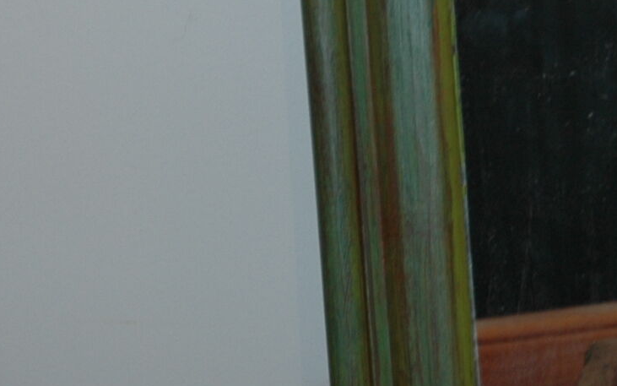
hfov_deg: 8.8
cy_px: 181
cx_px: 343
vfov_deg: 5.5
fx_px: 4019
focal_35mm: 239
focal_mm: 38
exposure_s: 1/8
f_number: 4.2
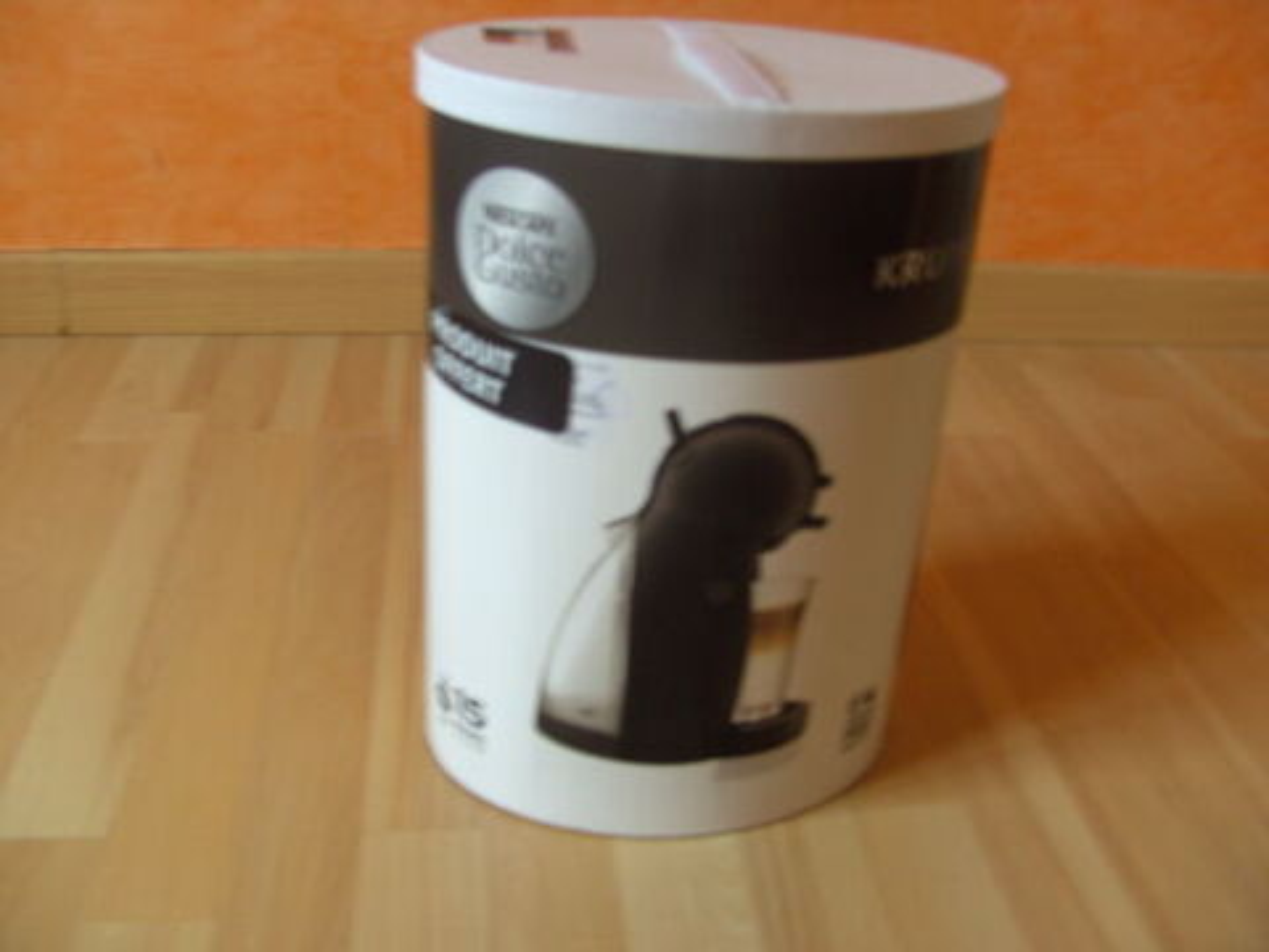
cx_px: 634
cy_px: 476
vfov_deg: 38.7
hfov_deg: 50.1
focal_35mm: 37
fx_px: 1356
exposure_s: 1/5.88
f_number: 2.8
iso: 100
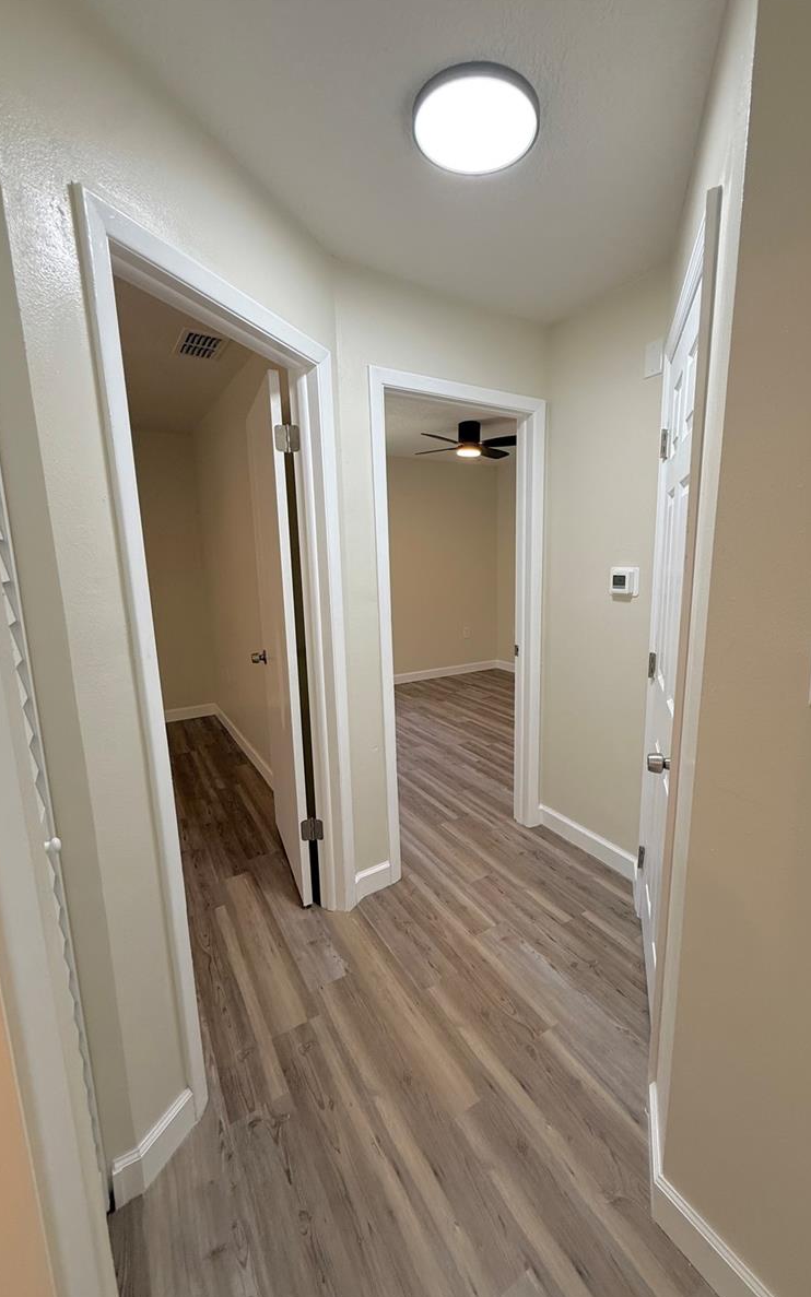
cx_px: 449
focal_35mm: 15
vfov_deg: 101.5
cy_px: 648
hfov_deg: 74.6
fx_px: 530
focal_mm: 2.22
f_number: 2.2
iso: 200
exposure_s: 1/120
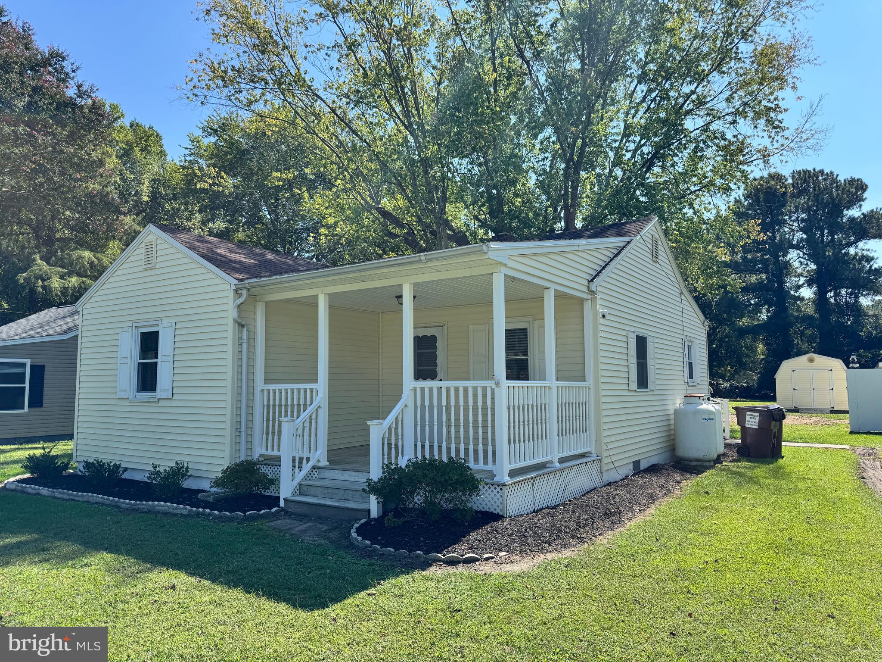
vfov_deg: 56.8
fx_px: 612
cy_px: 331
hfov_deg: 71.6
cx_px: 441
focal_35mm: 24
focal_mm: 6.76
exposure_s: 1/2331
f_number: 1.78
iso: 80
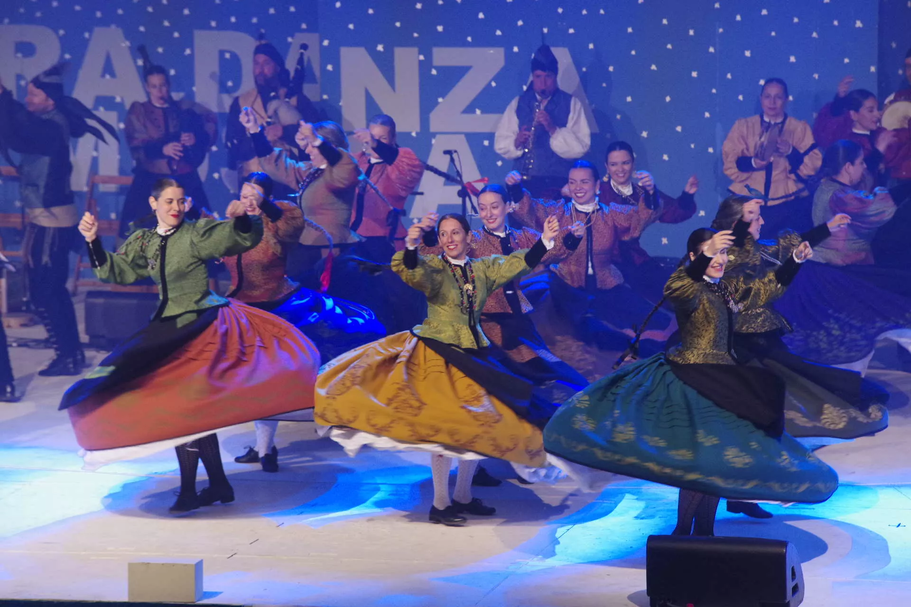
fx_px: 5061
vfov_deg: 6.9
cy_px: 304
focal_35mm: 200
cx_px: 456
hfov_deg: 10.3
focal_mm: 200
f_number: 3.5
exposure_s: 1/160
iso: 3200
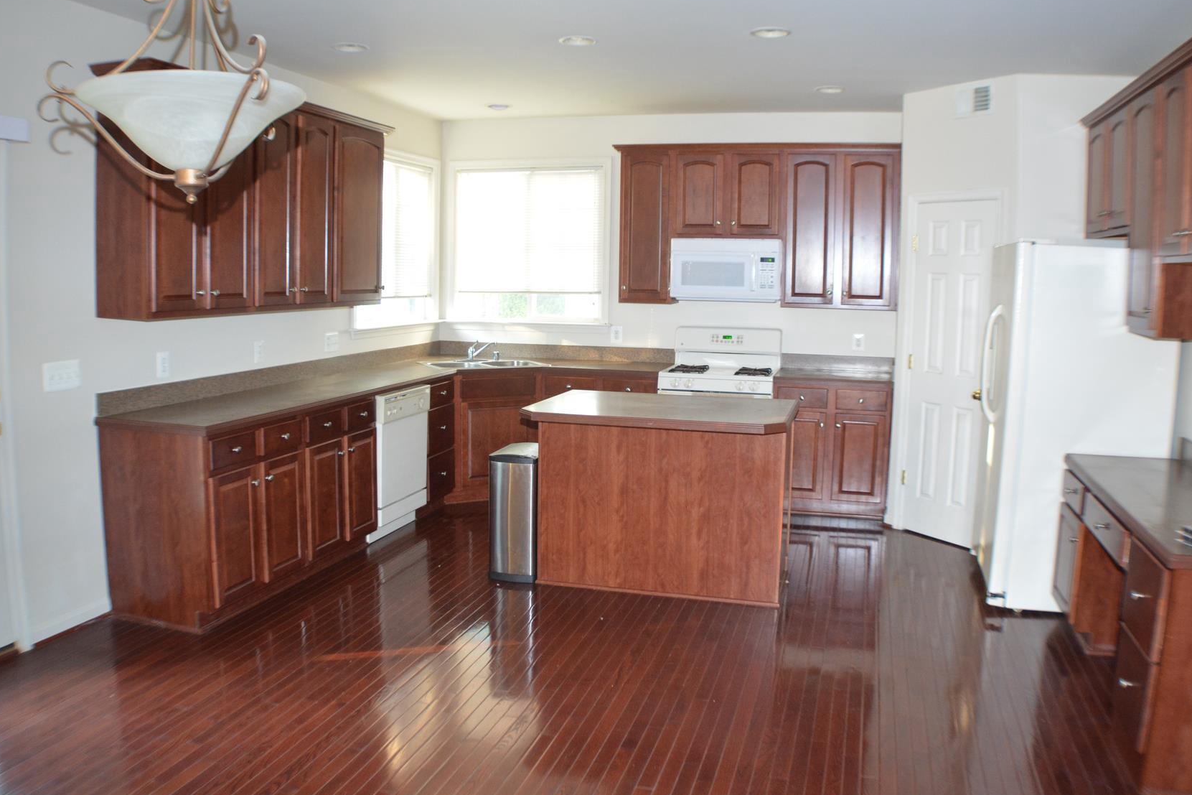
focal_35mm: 37
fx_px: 1225
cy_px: 364
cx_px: 599
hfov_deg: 51.9
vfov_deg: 35.9
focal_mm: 20
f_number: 3.8
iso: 1000
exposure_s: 1/30
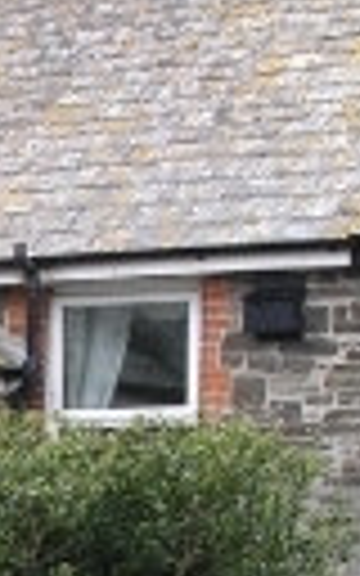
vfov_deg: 11.0
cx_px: -252
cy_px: 664
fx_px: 2951
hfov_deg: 6.8
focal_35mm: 188
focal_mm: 7.8
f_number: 5.6
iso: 100
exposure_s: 1/90
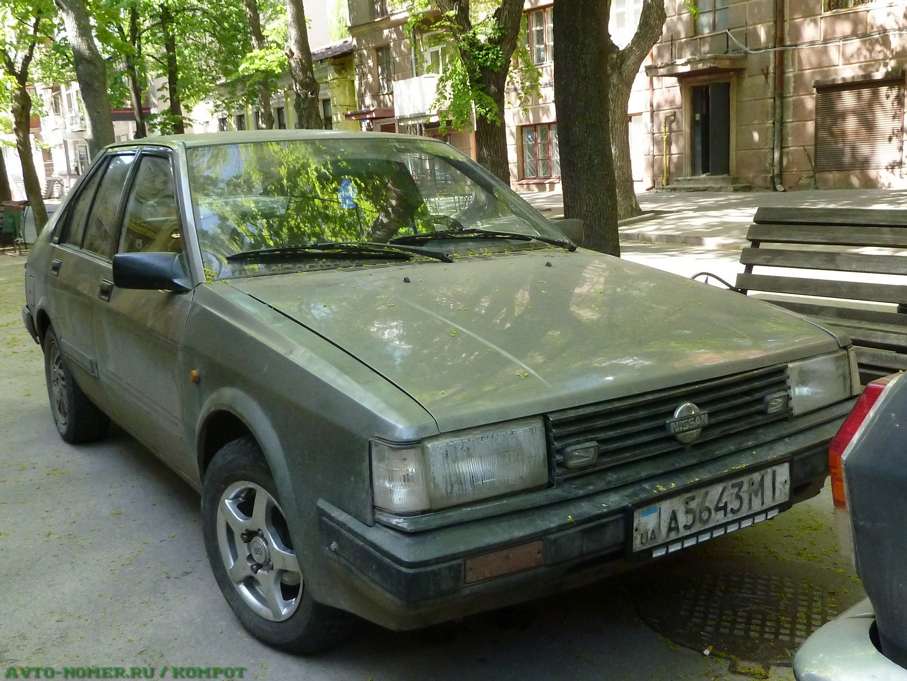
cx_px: 454
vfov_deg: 54.9
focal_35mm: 25
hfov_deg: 69.4
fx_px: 655
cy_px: 340
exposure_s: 1/200
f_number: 3.3
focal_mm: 4.1
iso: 320
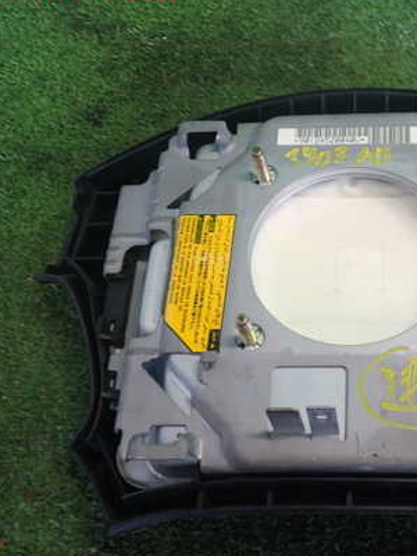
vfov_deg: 42.1
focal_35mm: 45
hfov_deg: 31.3
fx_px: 723
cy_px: 286
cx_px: 341
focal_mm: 5.4
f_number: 2.3
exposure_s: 1/40
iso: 200
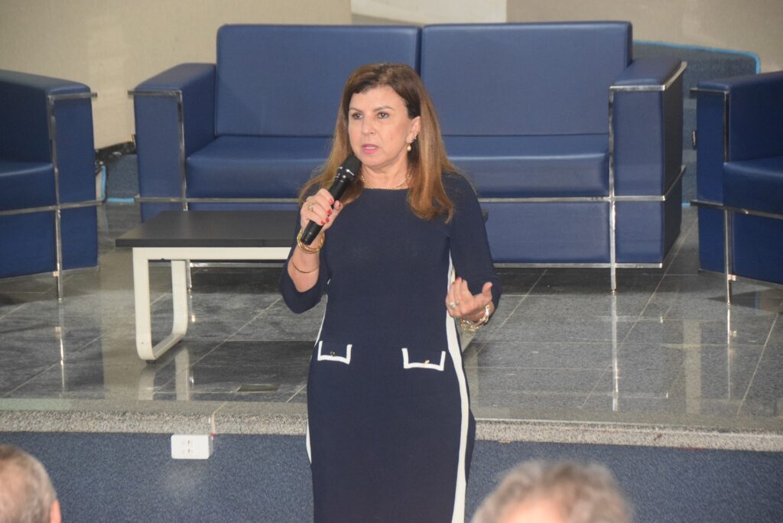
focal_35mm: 135
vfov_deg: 10.2
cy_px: 262
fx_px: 2938
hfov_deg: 15.2
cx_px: 392
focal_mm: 90
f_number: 5.6
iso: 3200
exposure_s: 1/60
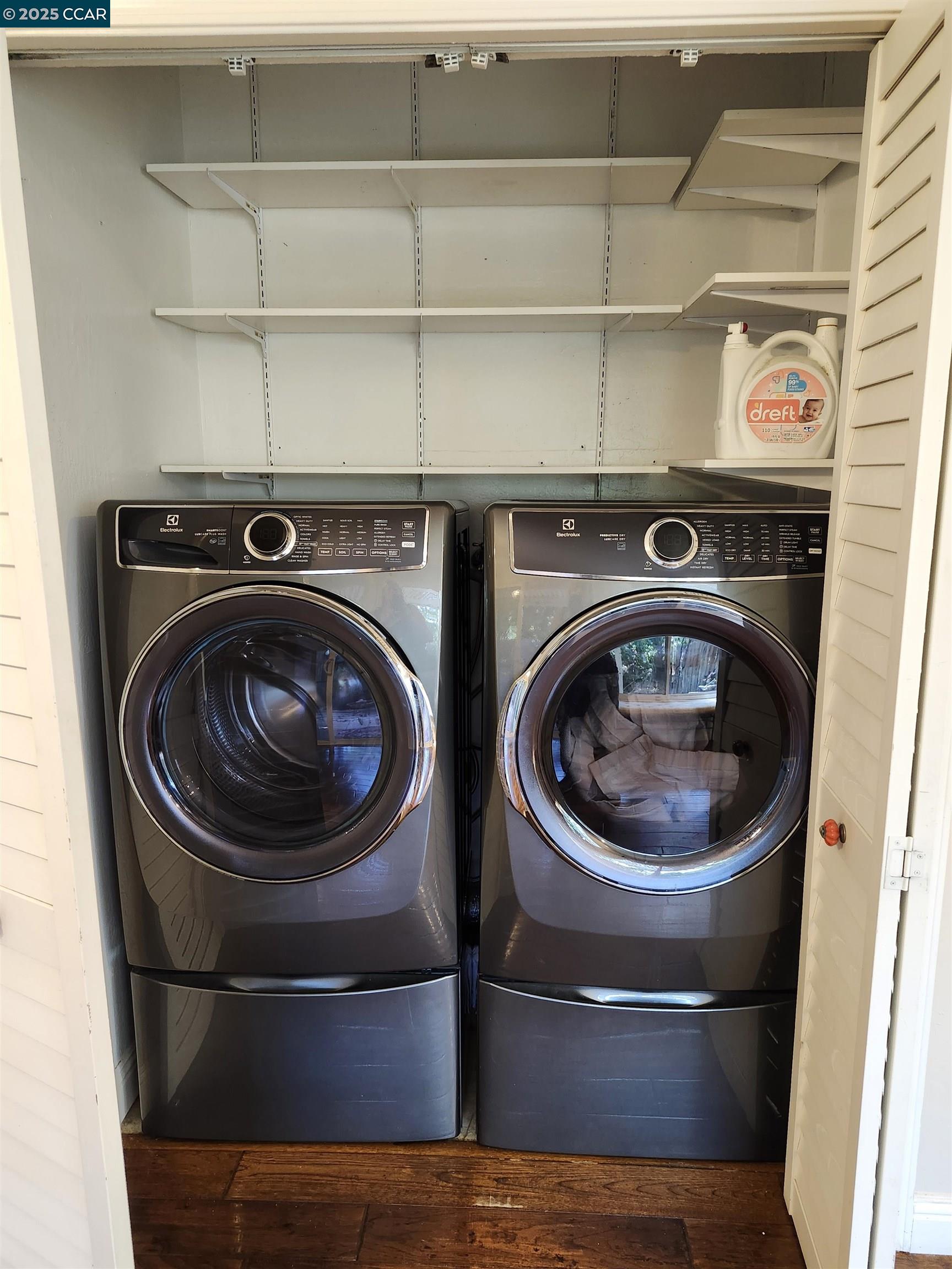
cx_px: 476
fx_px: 843
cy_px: 634
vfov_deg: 73.9
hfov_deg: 58.9
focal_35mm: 23
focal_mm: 5.54
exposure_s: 1/60
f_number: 1.8
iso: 640
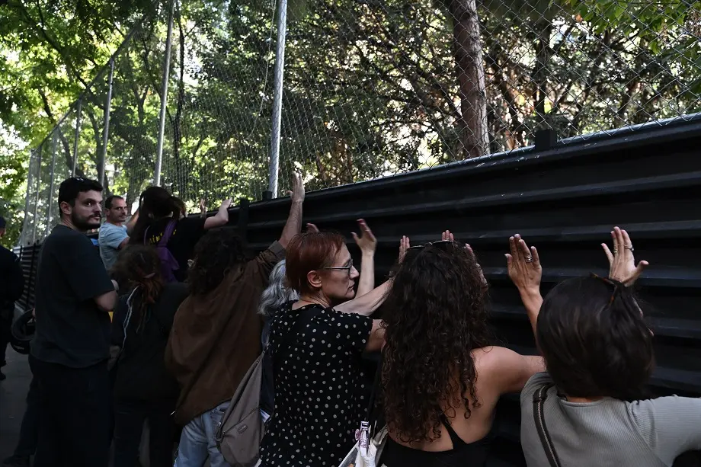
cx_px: 350
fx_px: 545
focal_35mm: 28
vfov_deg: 46.4
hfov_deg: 65.5
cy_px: 234
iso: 1600
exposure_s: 1/250
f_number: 5
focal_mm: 28
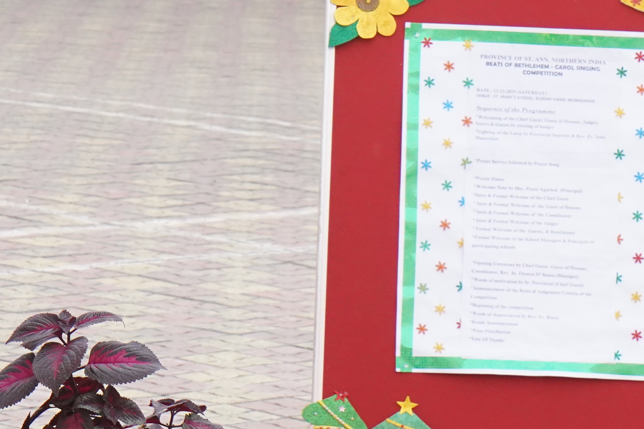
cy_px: 173
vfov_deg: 6.1
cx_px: 468
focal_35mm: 225
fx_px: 4024
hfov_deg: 9.1
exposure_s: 1/2000
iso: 3200
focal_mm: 70
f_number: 8
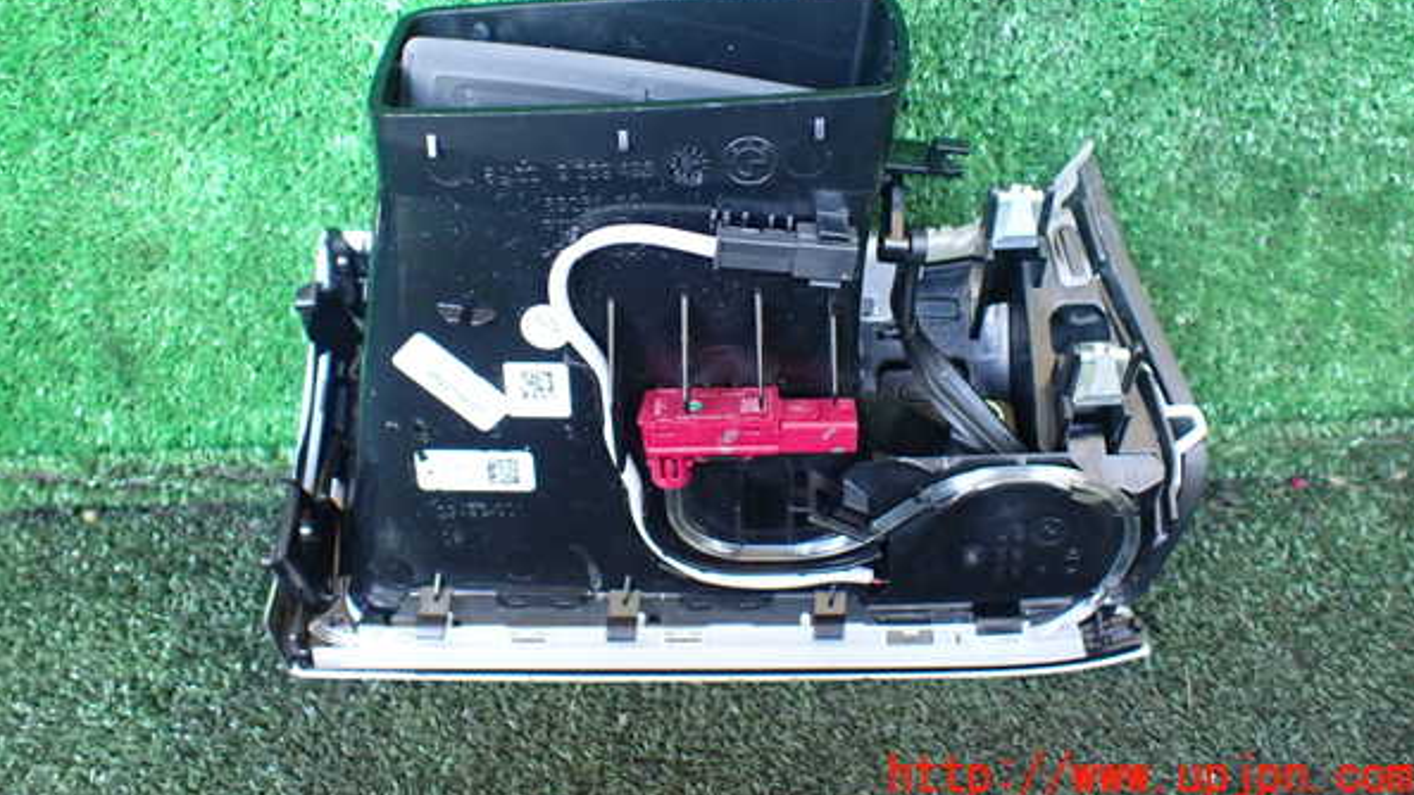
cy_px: 271
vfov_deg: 35.3
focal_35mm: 33
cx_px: 712
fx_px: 1237
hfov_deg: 59.5
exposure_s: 1/60
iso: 800
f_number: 2.3
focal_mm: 5.4
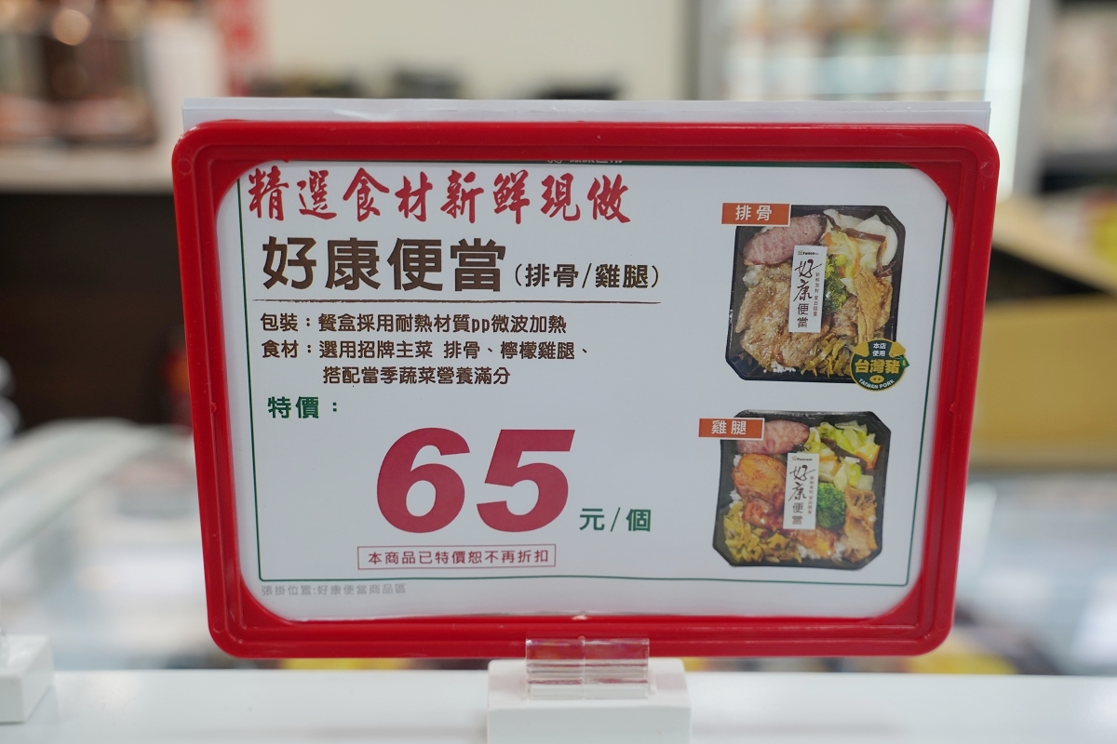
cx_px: 558
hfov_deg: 45.4
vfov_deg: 31.2
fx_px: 1334
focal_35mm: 43
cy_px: 372
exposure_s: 1/60
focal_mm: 43
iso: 400
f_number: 4
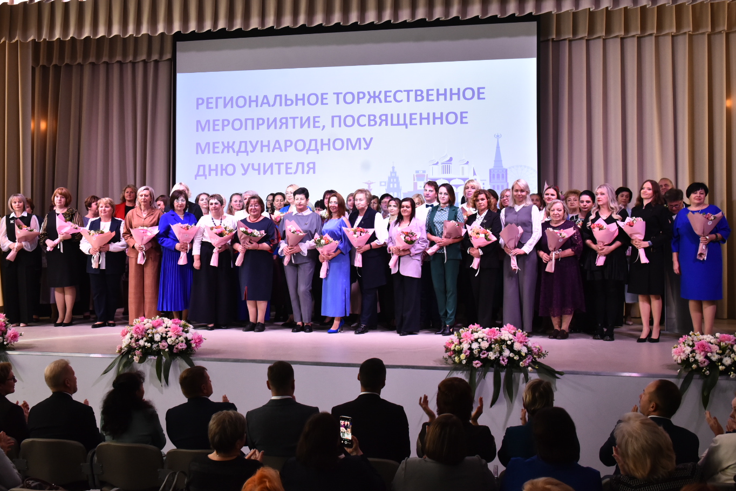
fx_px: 777
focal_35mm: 38
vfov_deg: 35.0
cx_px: 340
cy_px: 220
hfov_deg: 50.7
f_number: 5.6
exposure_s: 1/100
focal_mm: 32
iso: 2500
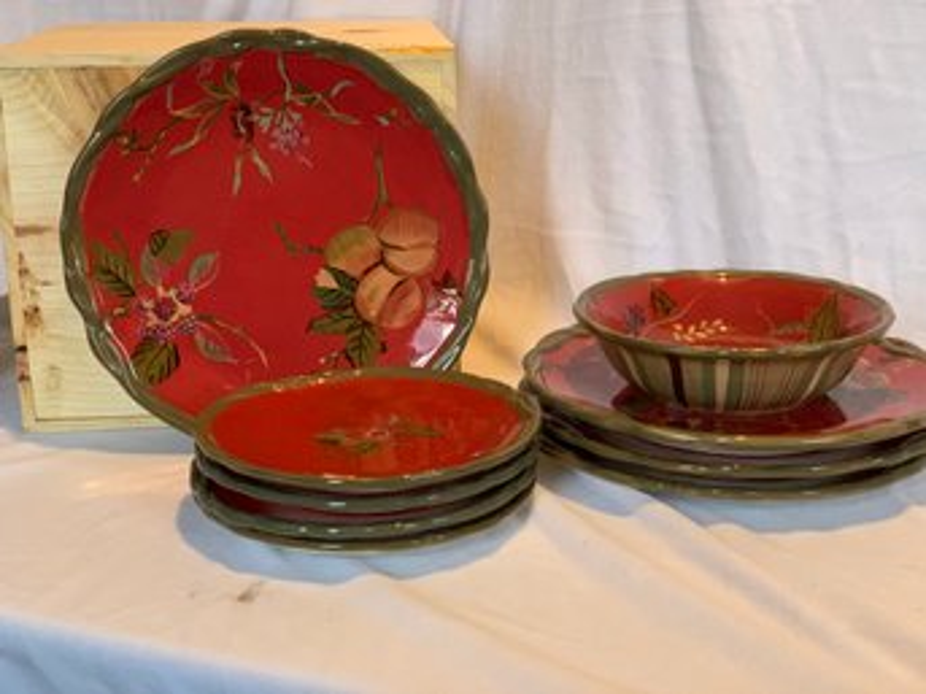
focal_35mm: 52
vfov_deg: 28.0
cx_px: 463
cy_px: 347
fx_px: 1391
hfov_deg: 36.8
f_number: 2.4
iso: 320
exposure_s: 1/60
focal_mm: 6
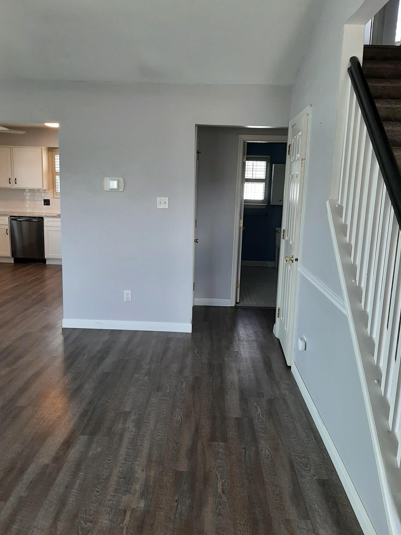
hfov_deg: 49.7
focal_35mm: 28
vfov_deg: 63.4
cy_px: 274
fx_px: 432
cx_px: 190
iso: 40
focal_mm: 3.93
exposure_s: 1/60
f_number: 1.7
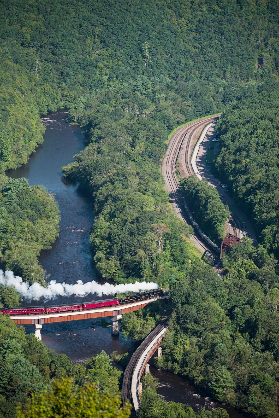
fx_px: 1567
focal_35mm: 135
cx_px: 140
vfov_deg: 15.2
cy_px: 209
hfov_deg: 10.2
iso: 280
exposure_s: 1/3200
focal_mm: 135
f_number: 2.8
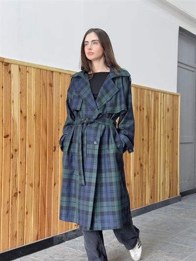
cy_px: 130
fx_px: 362
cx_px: 98
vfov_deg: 39.6
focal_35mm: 48
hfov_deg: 30.3
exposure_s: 1/50
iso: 250
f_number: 1.78
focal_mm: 6.76
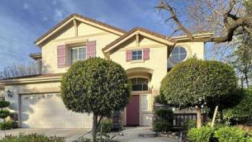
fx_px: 134
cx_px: 108
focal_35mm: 20
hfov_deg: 86.1
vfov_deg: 50.9
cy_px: 122
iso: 40
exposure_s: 1/285
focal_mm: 2.22
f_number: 2.2
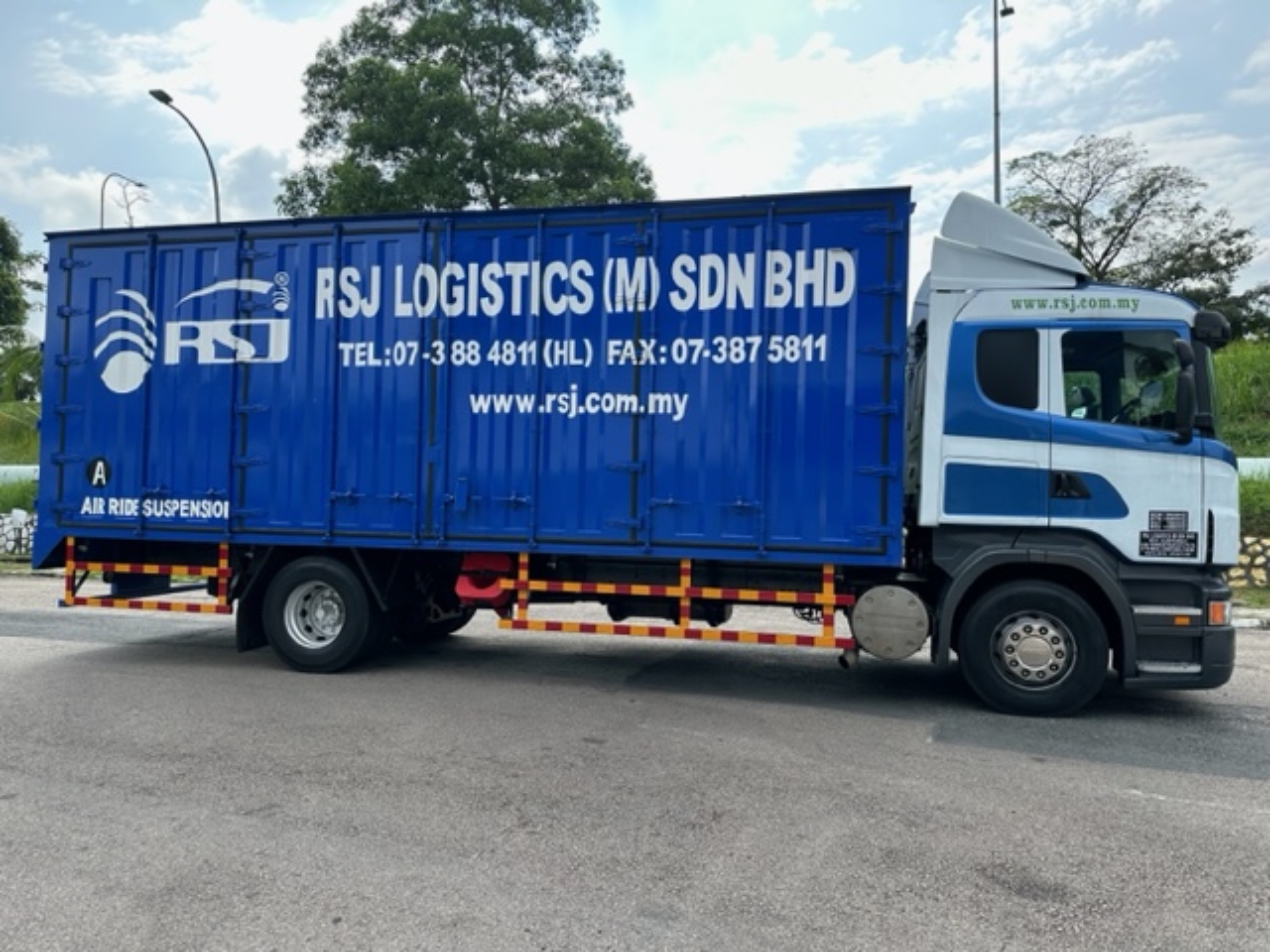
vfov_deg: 56.8
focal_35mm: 24
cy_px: 476
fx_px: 881
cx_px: 635
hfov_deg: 71.6
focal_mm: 6.86
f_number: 1.78
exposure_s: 1/1988
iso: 80
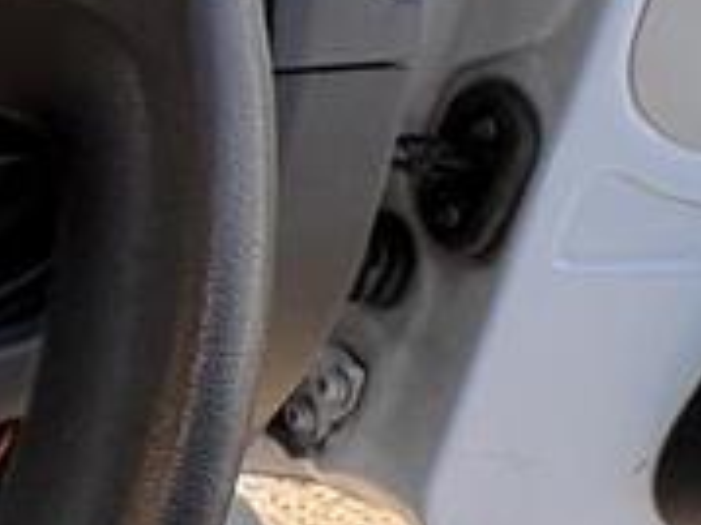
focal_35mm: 70
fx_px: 1417
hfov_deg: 19.9
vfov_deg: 20.8
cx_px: -576
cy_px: 133
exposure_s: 1/136
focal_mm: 2.22
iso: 64
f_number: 2.2
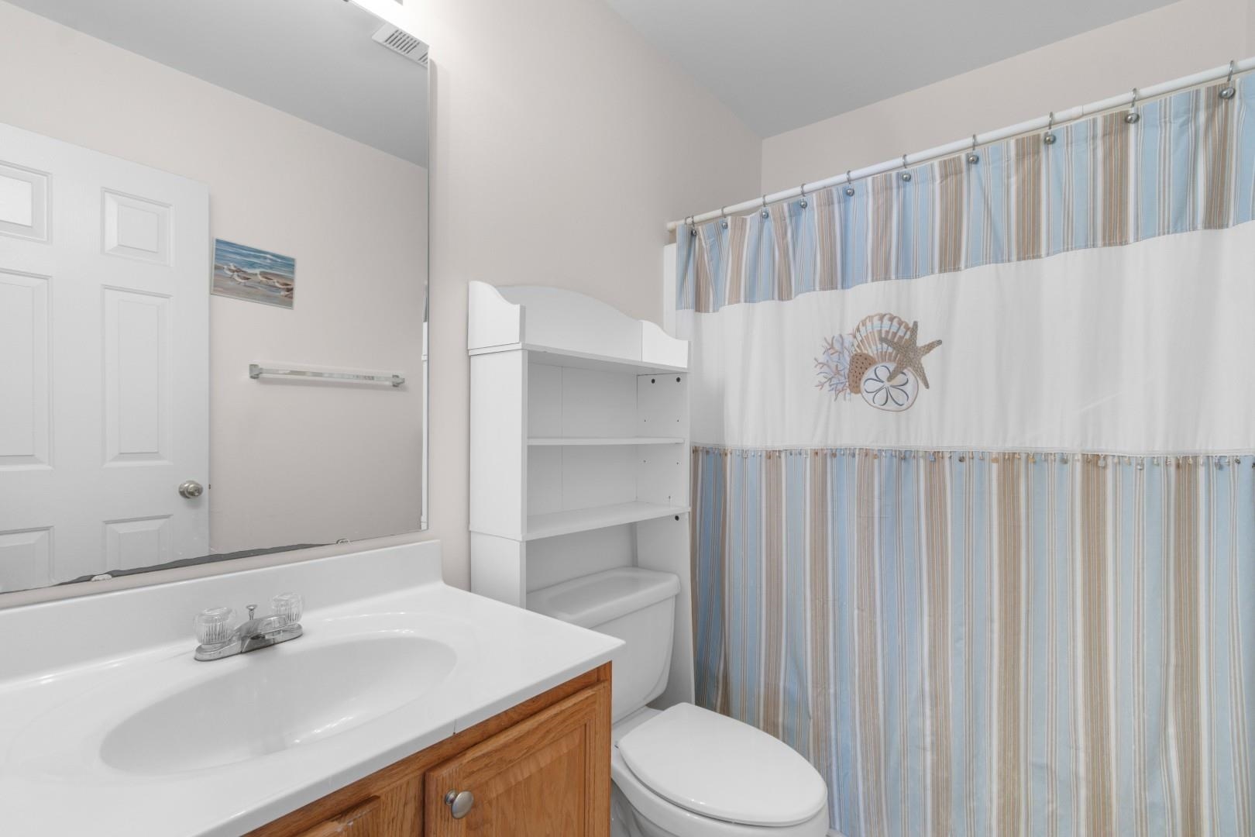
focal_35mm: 15
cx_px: 628
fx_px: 523
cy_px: 418
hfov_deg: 100.4
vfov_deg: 77.3
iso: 100
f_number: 4.5
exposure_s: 1/15
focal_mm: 10
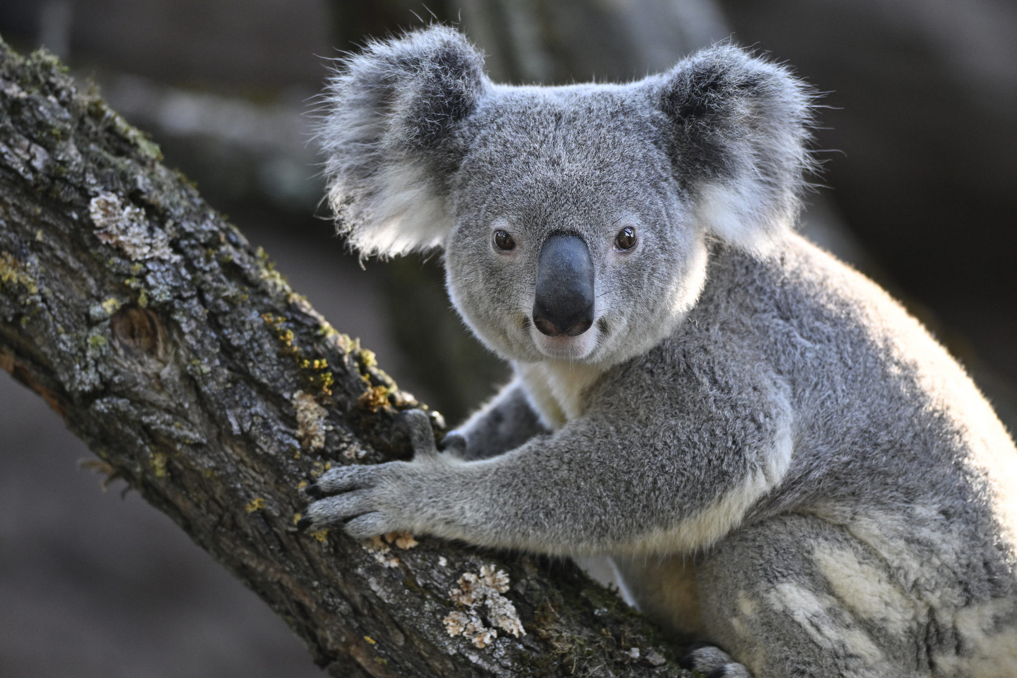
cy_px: 339
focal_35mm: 420
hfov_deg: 4.9
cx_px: 508
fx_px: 11861
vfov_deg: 3.3
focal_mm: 280
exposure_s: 1/800
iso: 800
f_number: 2.8
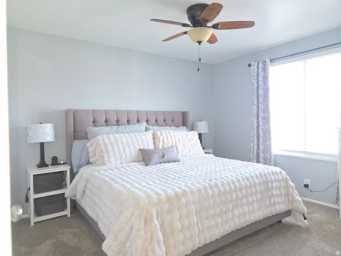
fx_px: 227
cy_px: 128
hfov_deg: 73.9
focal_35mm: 23
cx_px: 170
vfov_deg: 58.9
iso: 100
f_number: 1.7
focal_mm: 6.3
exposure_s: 1/30
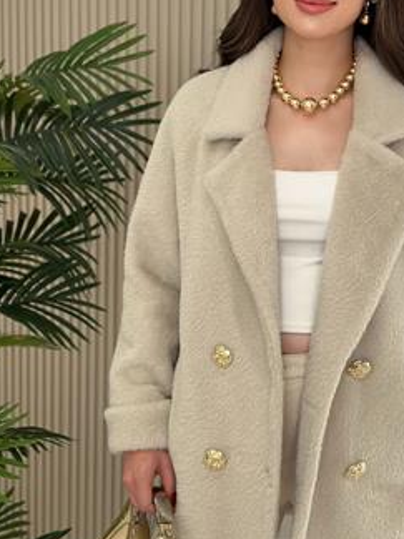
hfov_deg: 18.6
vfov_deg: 24.7
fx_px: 1229
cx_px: 296
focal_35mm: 79
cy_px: 255
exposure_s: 1/404
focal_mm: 6.86
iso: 80
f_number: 1.78
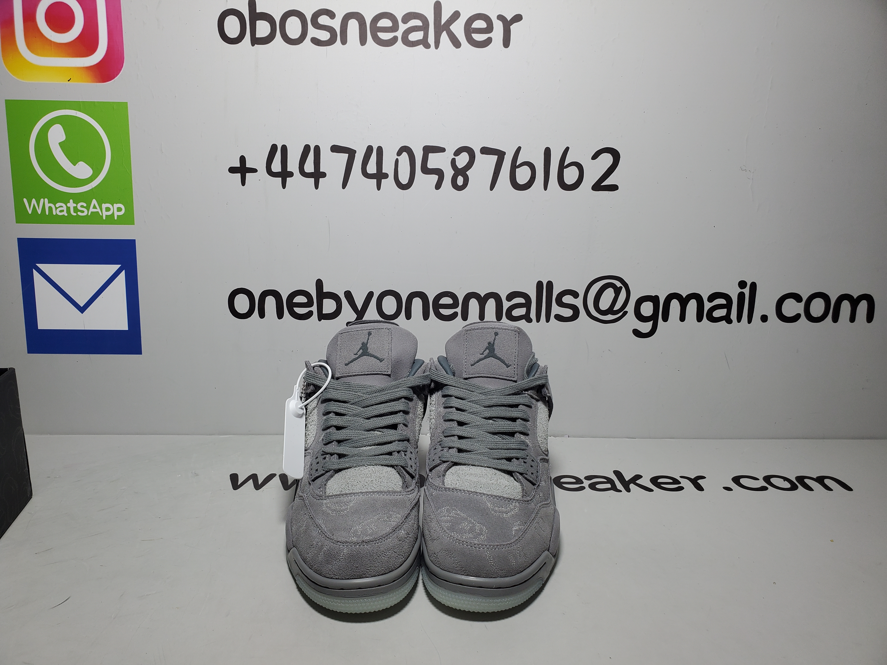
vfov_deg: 53.1
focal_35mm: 26
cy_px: 332
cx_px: 444
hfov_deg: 67.3
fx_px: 666
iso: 50
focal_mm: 4.3
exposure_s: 1/248
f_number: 2.4
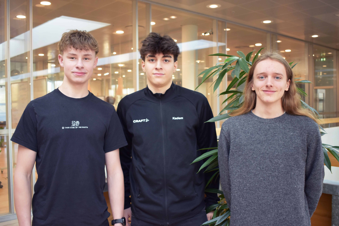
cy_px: 113
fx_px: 339
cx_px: 170
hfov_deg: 53.1
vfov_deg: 36.9
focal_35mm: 36
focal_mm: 24
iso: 720
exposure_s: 1/60
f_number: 4
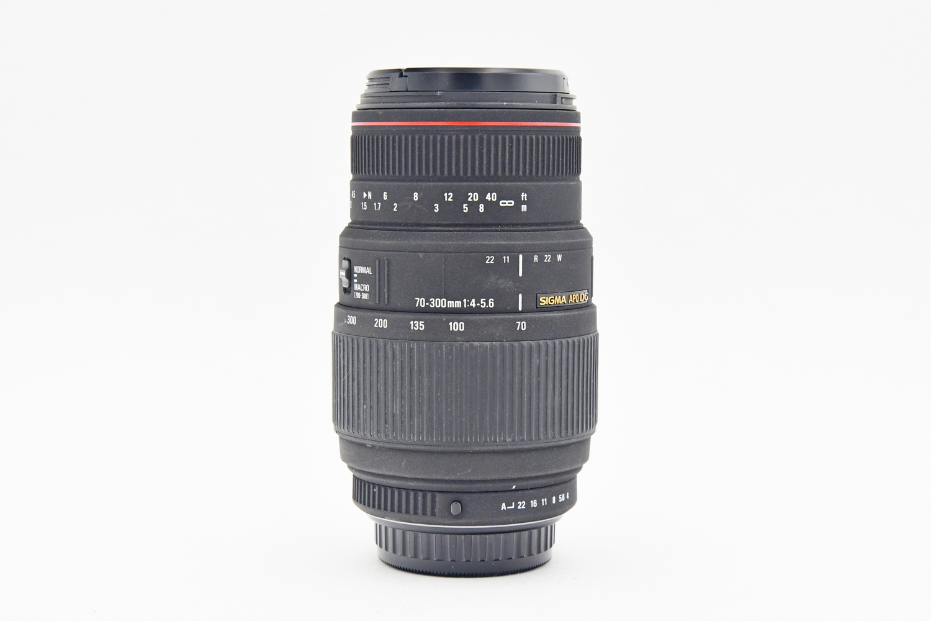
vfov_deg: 18.9
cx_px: 466
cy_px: 310
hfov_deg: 28.1
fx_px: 1862
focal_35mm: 72
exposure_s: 1/160
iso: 1250
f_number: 7.1
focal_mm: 48
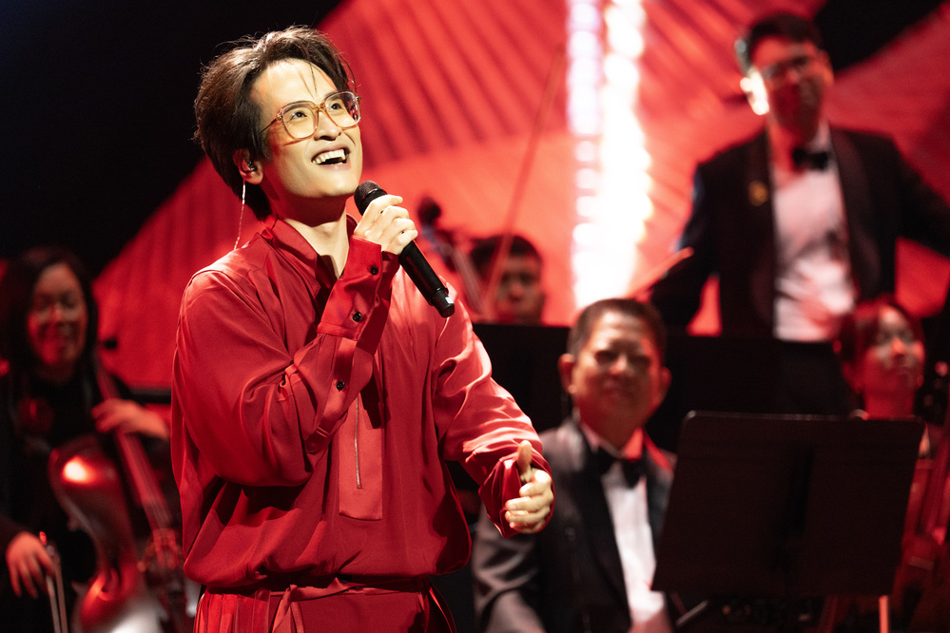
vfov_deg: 4.7
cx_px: 475
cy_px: 316
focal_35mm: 290
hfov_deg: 7.1
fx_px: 7652
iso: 4000
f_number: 5.3
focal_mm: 290
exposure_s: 1/250
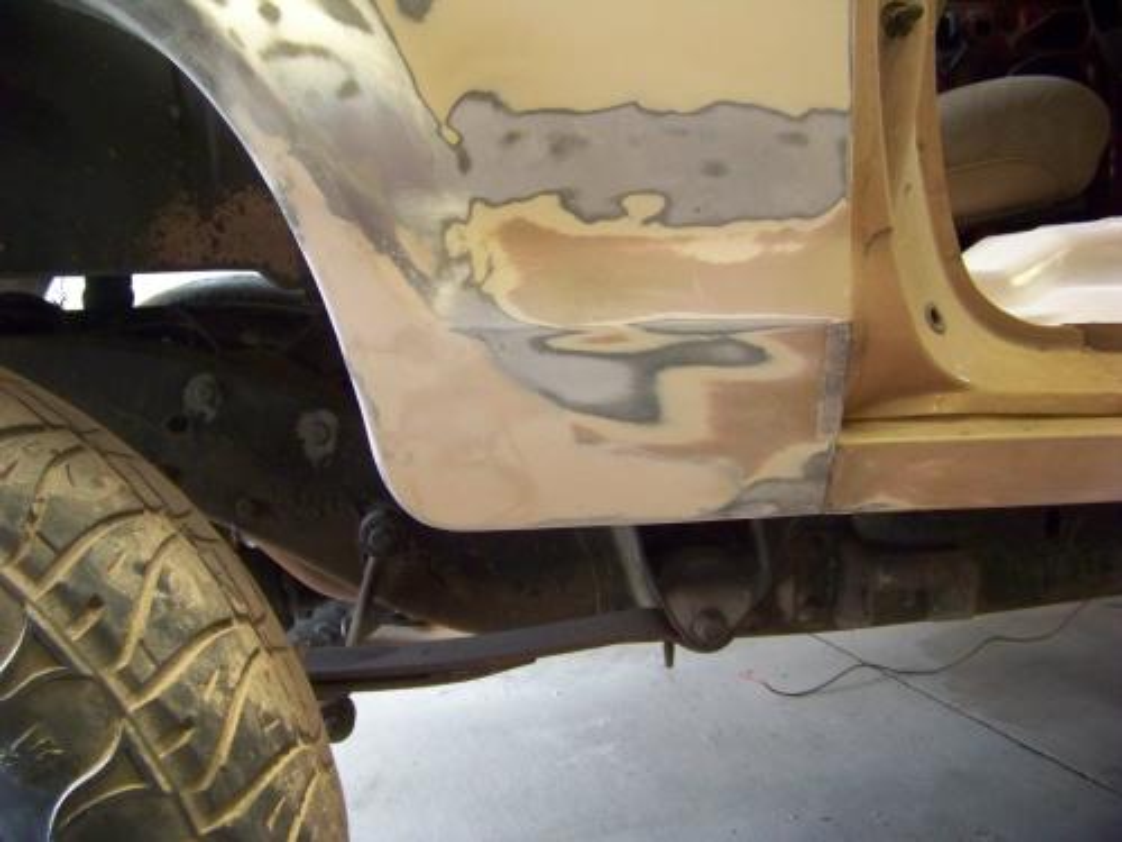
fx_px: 1167
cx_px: 561
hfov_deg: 51.4
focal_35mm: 36
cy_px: 421
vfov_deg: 39.7
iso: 400
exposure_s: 1/20
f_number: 2.8
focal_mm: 5.85
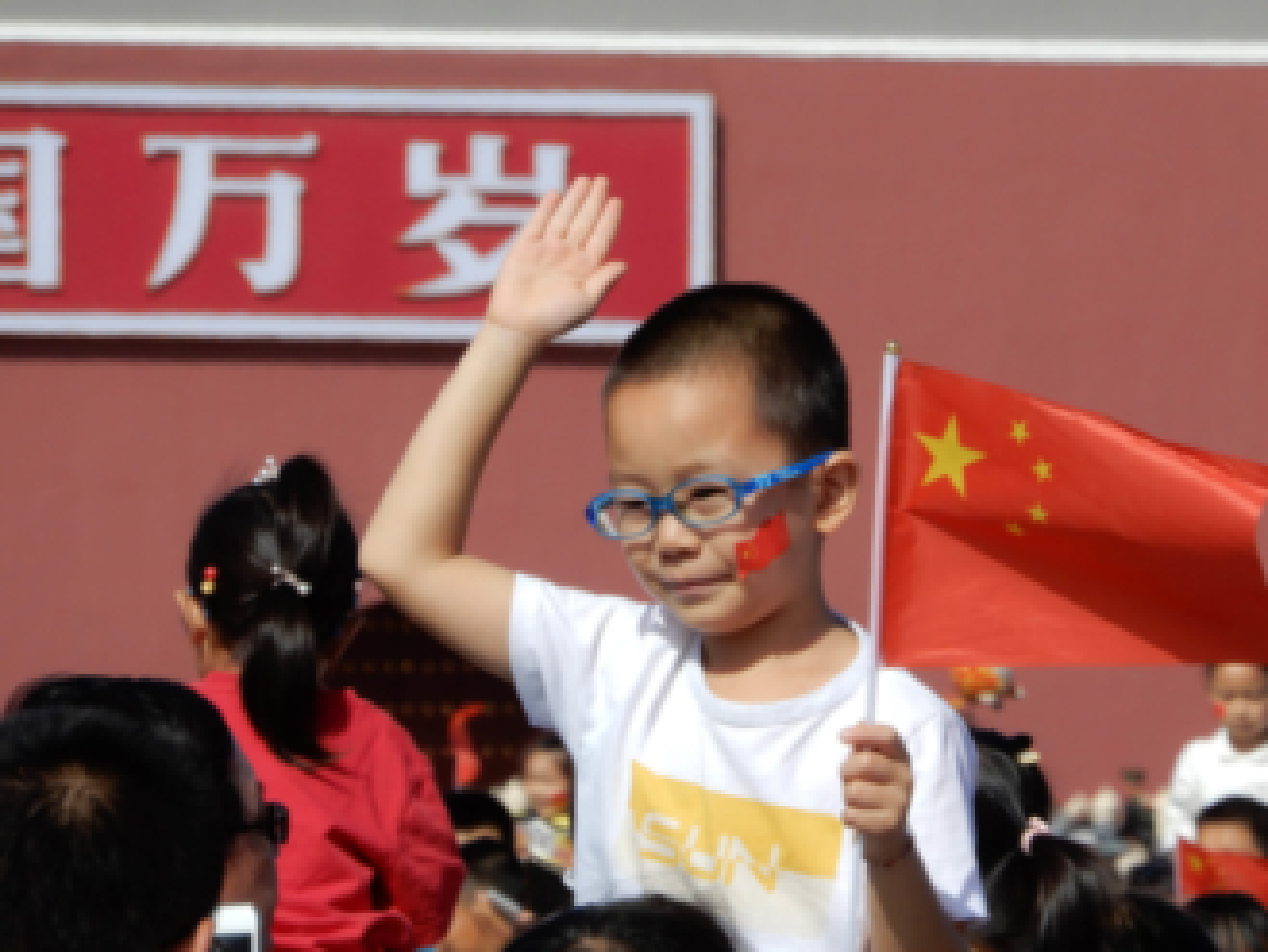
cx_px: 832
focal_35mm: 608
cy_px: 449
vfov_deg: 2.4
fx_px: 22279
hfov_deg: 3.3
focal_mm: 71.4
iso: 80
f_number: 6.3
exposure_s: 1/500
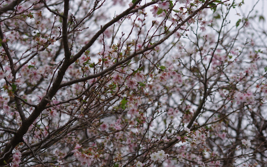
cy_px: 84
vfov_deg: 12.1
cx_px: 133
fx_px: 786
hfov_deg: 19.3
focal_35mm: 108
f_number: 6.3
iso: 100
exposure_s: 1/200
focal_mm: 70
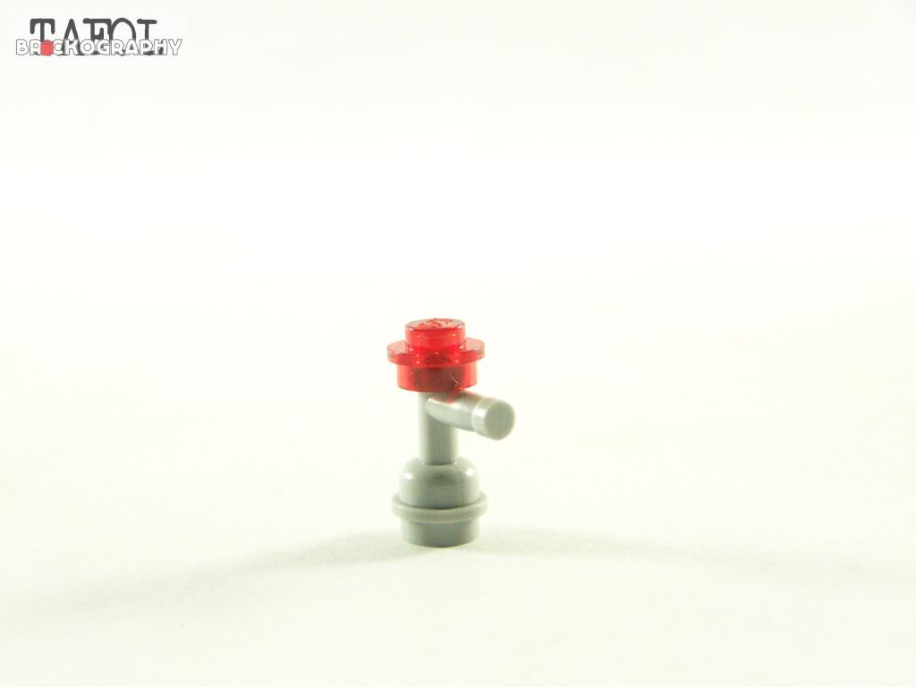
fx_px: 2487
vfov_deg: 15.7
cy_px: 344
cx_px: 458
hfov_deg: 20.9
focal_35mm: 94
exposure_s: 1/60
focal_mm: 15.6
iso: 400
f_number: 3.2
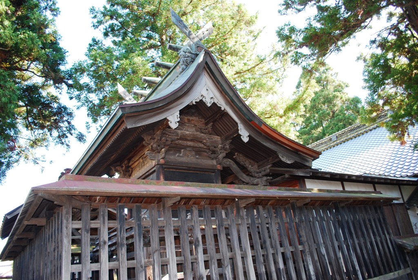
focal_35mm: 27
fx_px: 314
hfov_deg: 67.3
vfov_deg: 48.0
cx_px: 209
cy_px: 140
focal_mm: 18
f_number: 3.5
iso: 200
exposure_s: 1/80
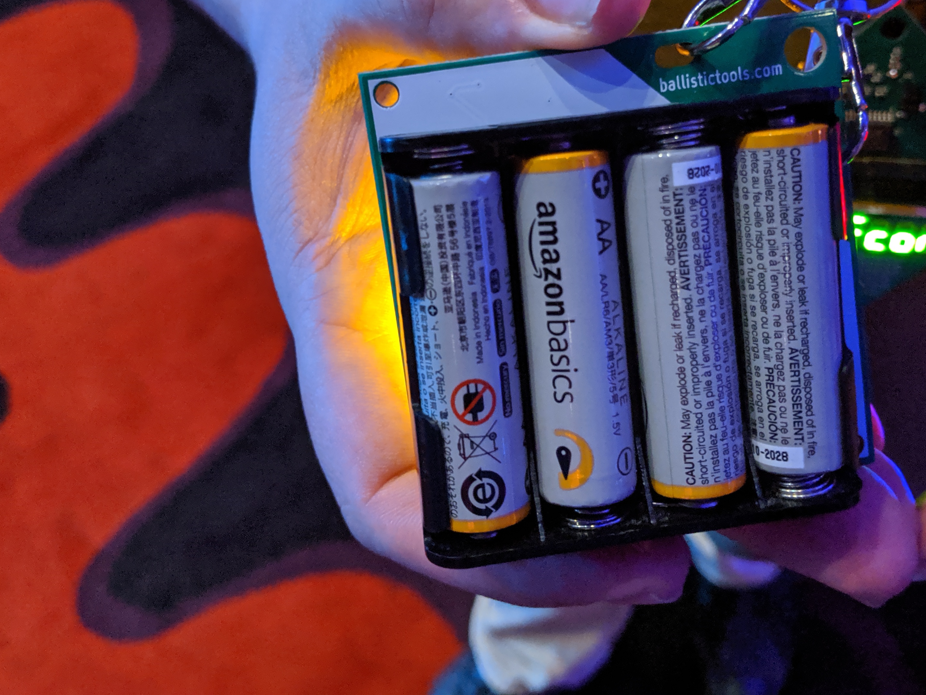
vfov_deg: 37.1
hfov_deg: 48.9
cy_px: 208
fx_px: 1017
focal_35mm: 38
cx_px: 506
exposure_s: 1/28.3
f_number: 1.8
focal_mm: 4.44
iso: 1334
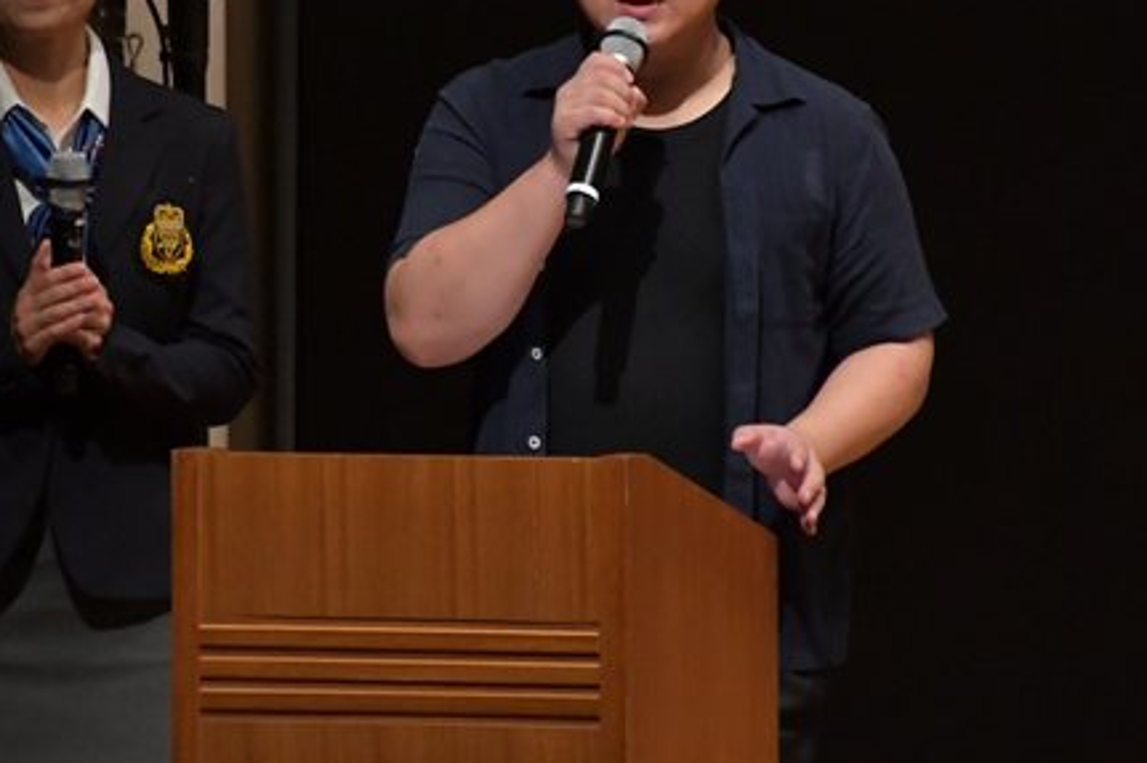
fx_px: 25764
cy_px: 191
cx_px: 432
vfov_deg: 1.7
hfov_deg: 2.6
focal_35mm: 809
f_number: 5.6
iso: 6400
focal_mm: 300
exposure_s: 1/400
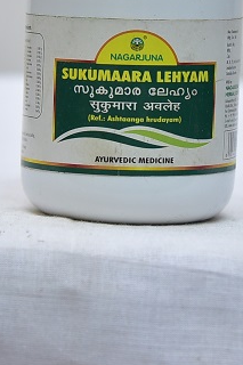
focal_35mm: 115
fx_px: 1166
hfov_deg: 11.9
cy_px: 84
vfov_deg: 17.7
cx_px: 141
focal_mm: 70
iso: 1600
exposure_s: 1/125
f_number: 4
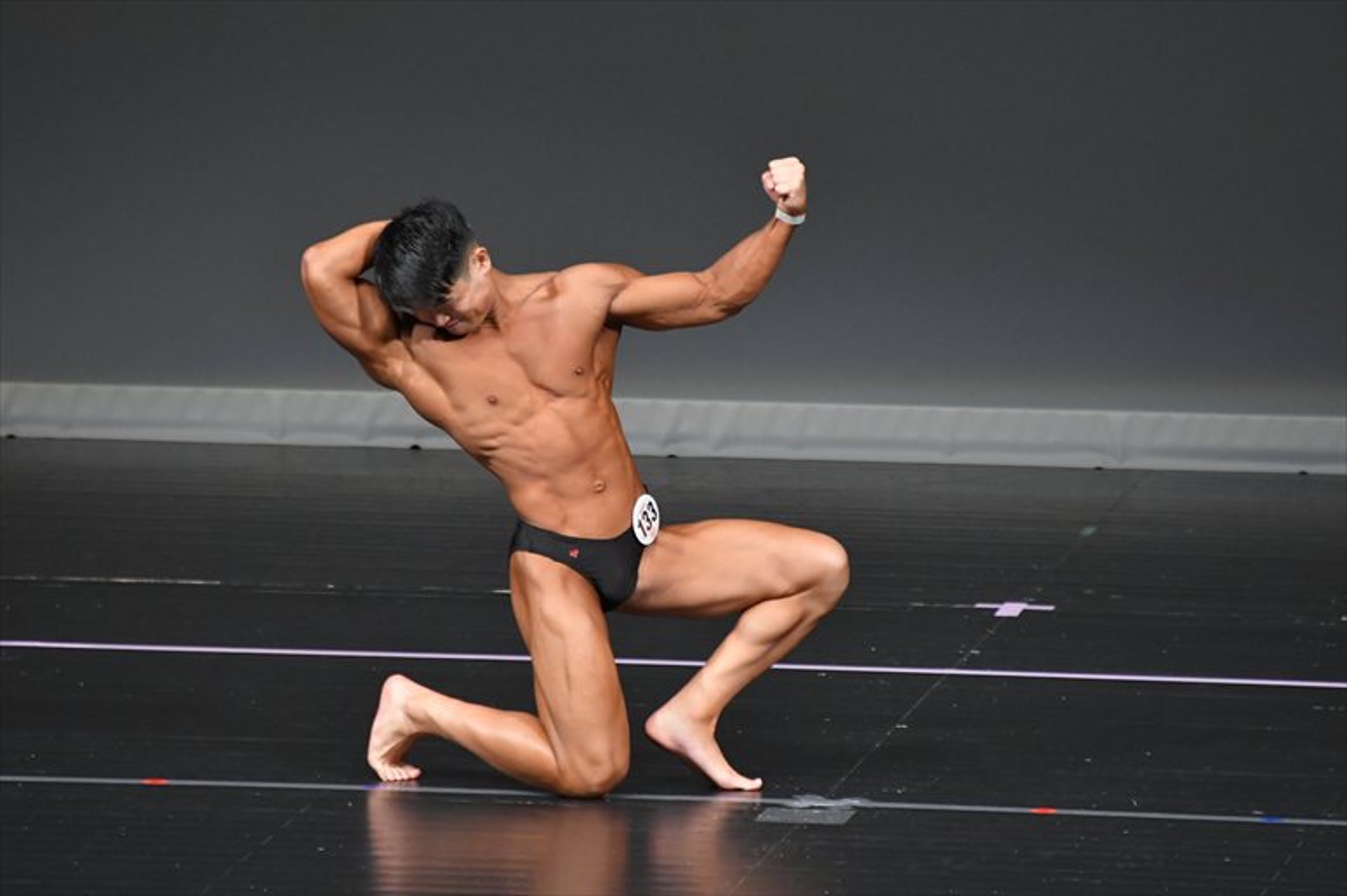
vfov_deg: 3.1
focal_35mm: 450
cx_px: 674
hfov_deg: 4.6
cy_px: 448
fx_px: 16830
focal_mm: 300
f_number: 5.6
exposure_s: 1/400
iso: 4000
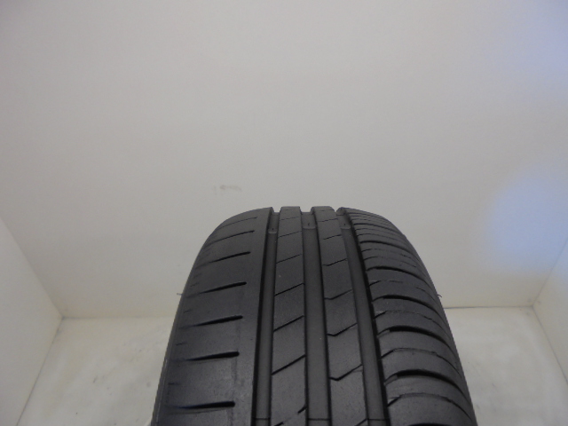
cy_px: 213
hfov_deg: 67.3
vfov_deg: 53.1
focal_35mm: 26
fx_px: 427
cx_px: 284
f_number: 3.5
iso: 100
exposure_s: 1/30
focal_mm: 4.6
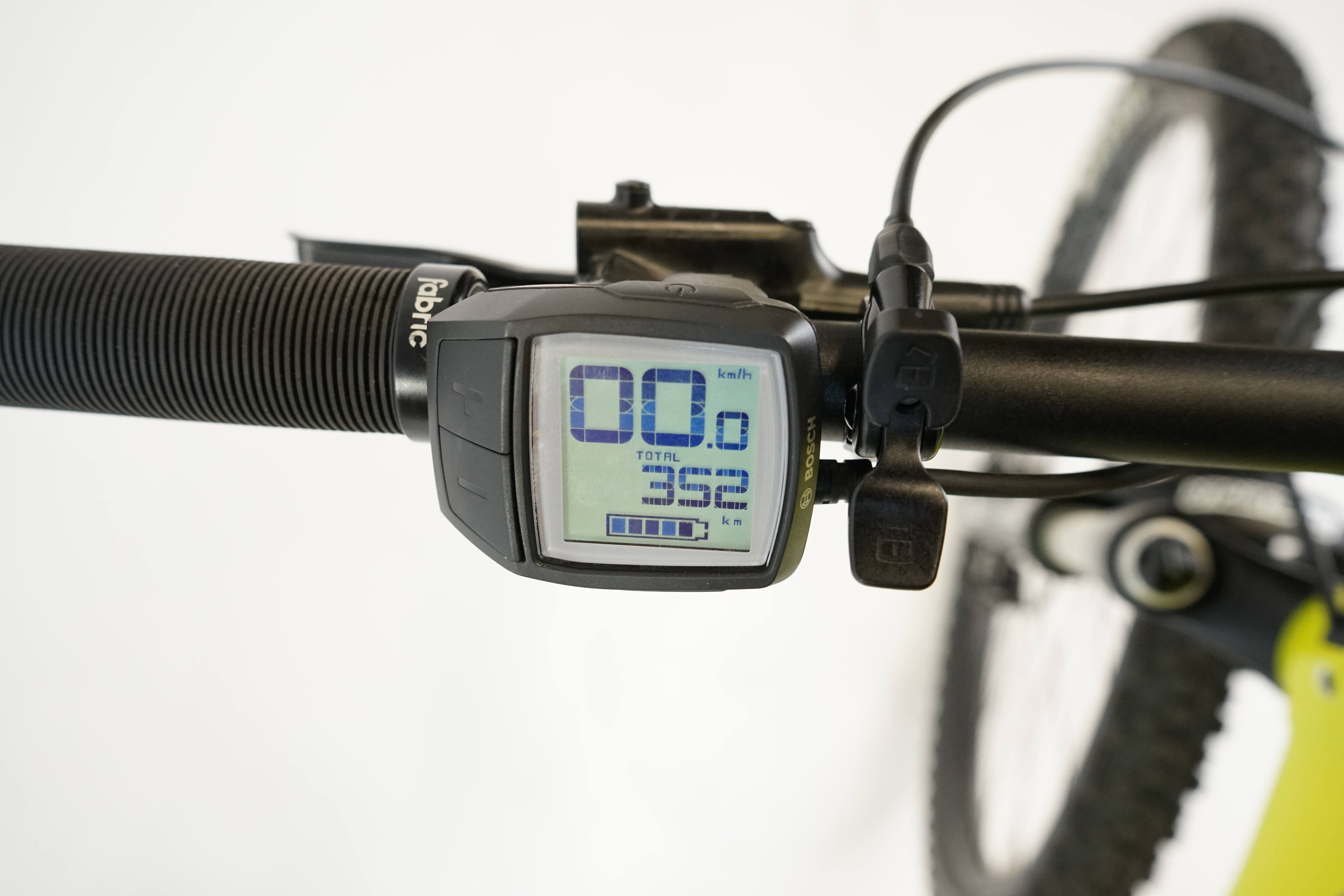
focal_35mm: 28
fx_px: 1045
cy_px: 448
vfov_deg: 46.4
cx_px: 672
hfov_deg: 65.5
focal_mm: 28
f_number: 5.6
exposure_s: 1/200
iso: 2500
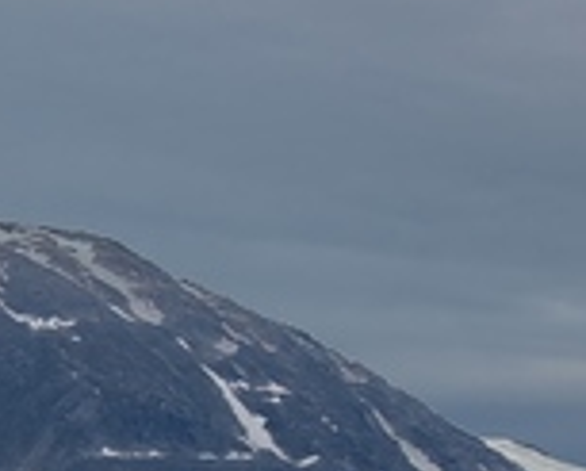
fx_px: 6812
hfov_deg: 4.9
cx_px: -264
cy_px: 578
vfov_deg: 4.0
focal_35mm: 392
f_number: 9
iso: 100
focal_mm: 50
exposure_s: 1/320
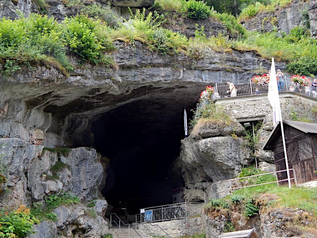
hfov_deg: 38.9
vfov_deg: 29.6
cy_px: 104
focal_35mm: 49
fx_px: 449
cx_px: 154
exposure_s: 1/160
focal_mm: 6.8
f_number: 3.4
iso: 125
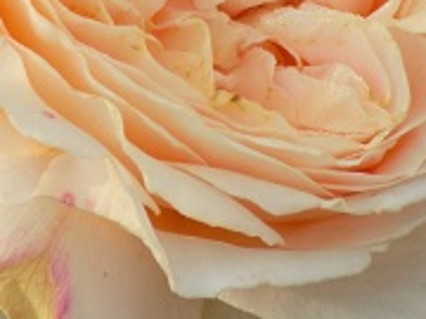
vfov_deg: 2.9
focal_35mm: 508
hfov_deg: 3.9
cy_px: -24
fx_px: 6252
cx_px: 256
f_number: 5.4
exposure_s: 1/160
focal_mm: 33.7
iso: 80
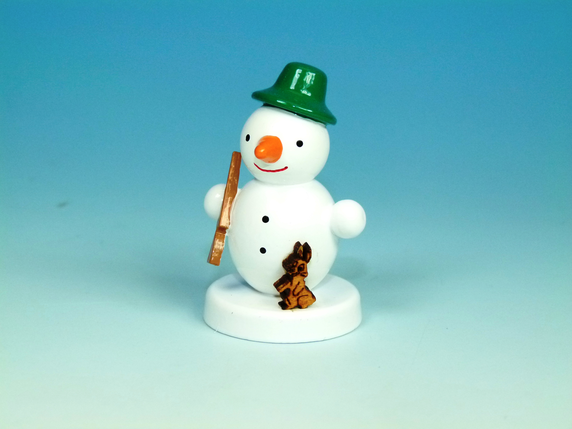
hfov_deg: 17.7
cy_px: 214
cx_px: 286
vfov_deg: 13.3
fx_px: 1834
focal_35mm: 111
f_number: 3.5
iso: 400
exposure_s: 1/1000
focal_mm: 20
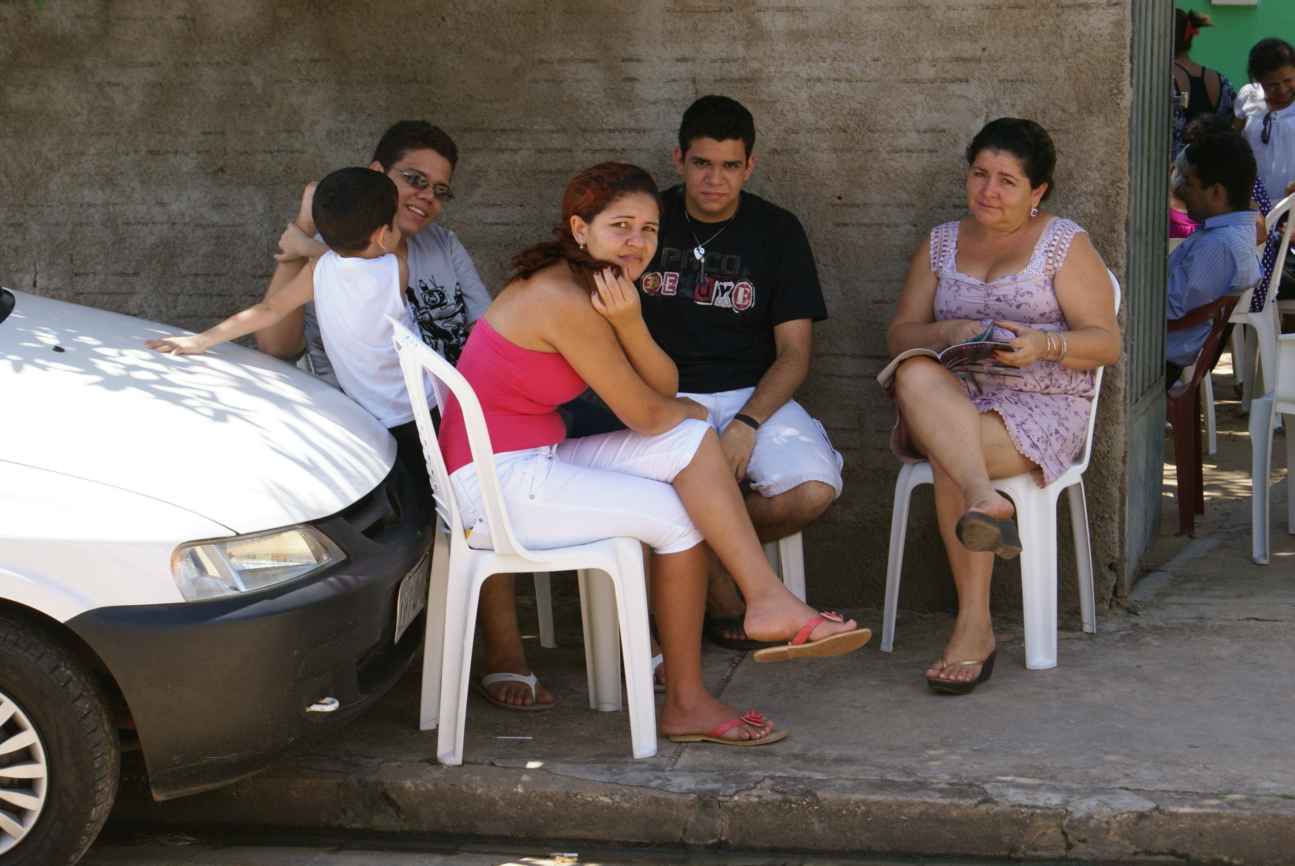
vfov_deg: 16.6
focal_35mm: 82
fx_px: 2970
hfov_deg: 24.6
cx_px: 648
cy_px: 433
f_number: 8
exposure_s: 1/160
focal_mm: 55
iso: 100
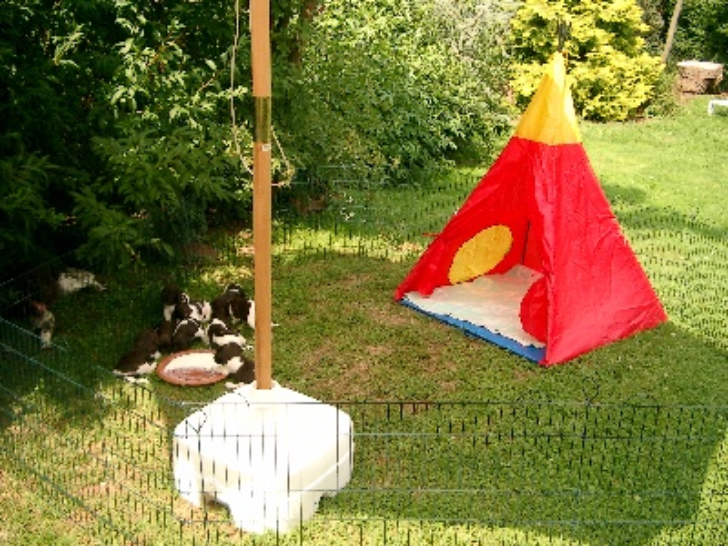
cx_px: 364
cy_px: 273
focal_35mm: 37
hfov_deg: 50.1
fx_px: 778
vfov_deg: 38.7
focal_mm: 7.6
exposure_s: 1/640
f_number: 2.6
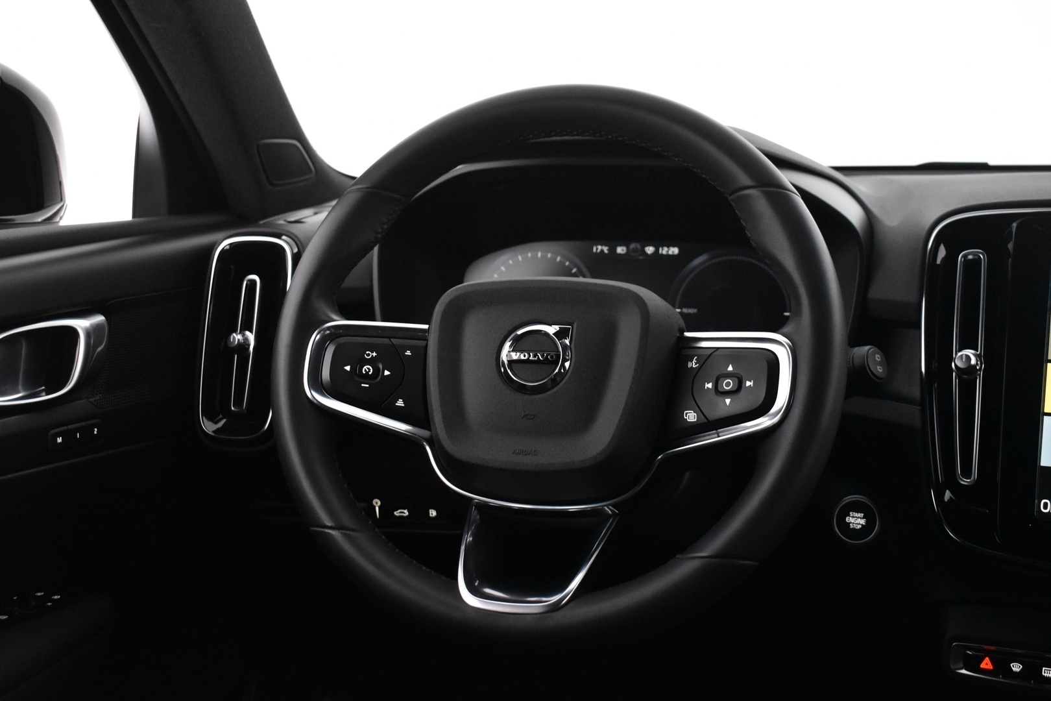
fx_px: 1270
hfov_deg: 45.0
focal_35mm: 44
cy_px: 350
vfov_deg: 30.8
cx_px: 526
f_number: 4.2
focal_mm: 29
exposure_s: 1/40
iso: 3200
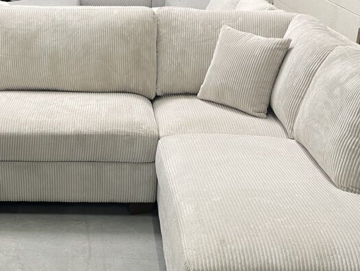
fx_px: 593
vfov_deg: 25.7
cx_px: 99
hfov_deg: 33.2
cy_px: 146
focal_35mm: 57
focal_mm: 5.1
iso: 80
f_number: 1.6
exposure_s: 1/60
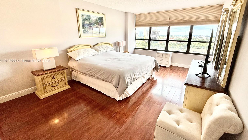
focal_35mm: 16
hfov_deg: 99.3
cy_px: 61
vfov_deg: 66.8
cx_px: 128
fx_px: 105
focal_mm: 2.22
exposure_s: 1/142
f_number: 2.2
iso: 64
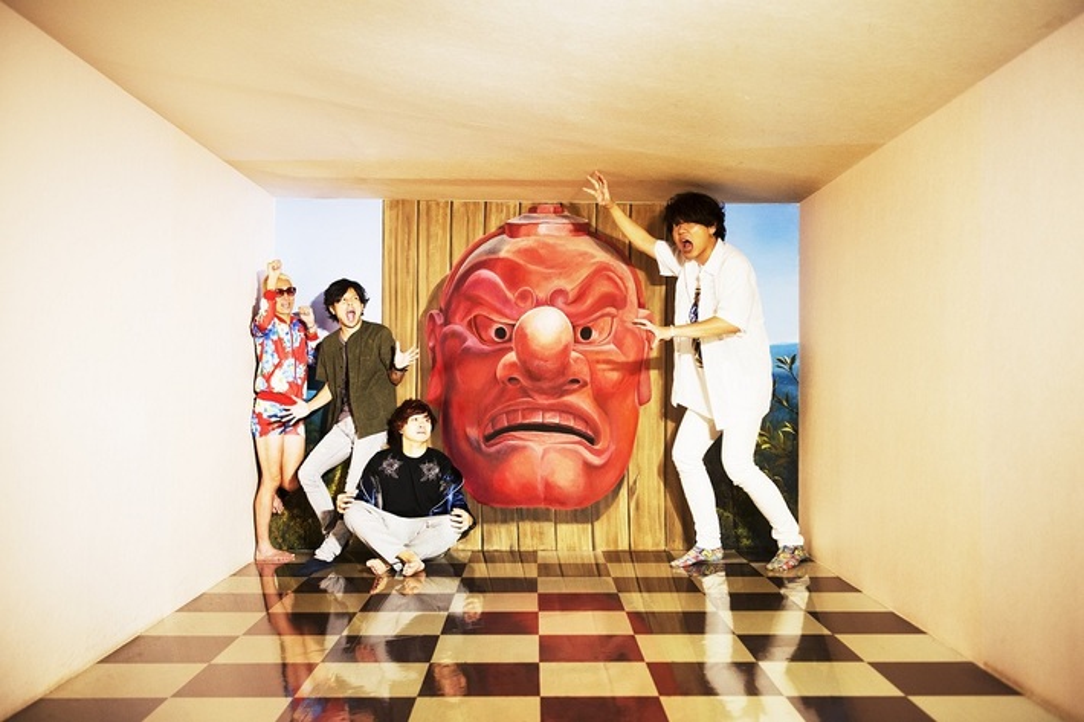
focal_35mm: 34
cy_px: 361
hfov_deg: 55.8
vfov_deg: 38.9
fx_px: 1023
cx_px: 542
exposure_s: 1/40
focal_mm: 34
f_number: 4
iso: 1250
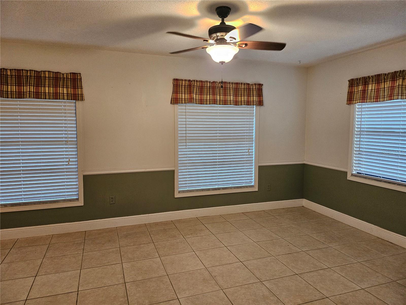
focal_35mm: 24
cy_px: 152
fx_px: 281
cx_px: 203
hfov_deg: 71.6
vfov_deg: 56.8
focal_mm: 5
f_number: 1.8
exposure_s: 1/120
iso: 500
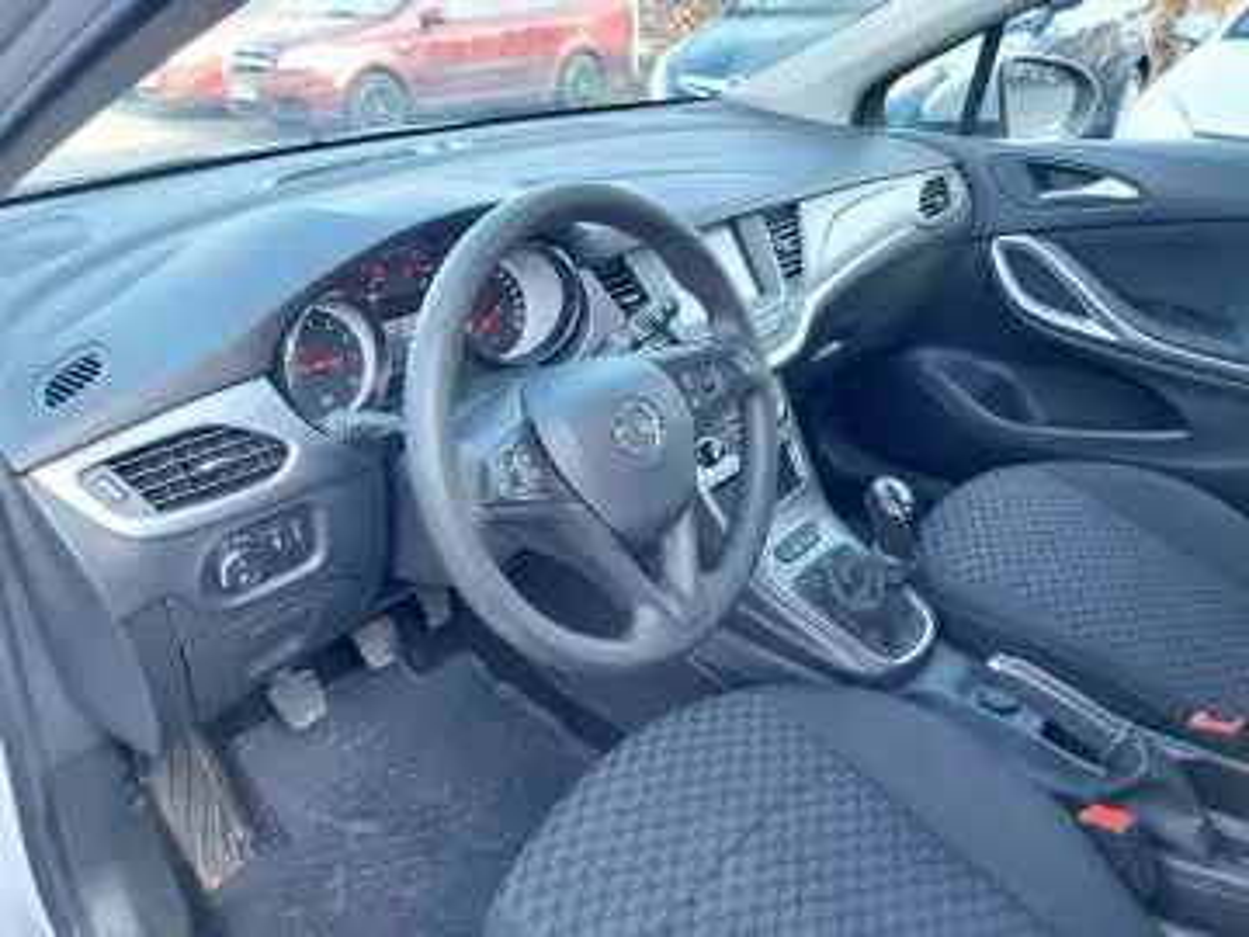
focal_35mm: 26
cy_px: 468
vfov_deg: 53.1
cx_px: 624
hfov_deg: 67.3
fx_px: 938
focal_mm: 4
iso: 125
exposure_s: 1/50
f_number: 1.8
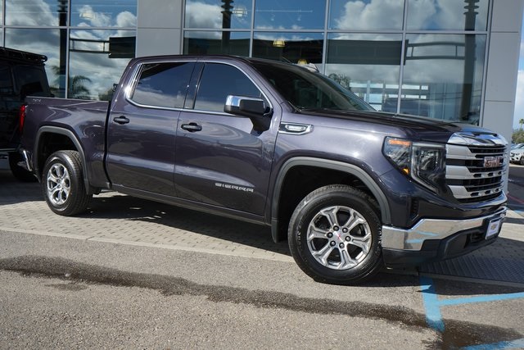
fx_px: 524
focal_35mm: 36
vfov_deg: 36.9
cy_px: 175
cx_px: 262
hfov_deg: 53.1
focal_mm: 36
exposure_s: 1/2000
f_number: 8
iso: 1000
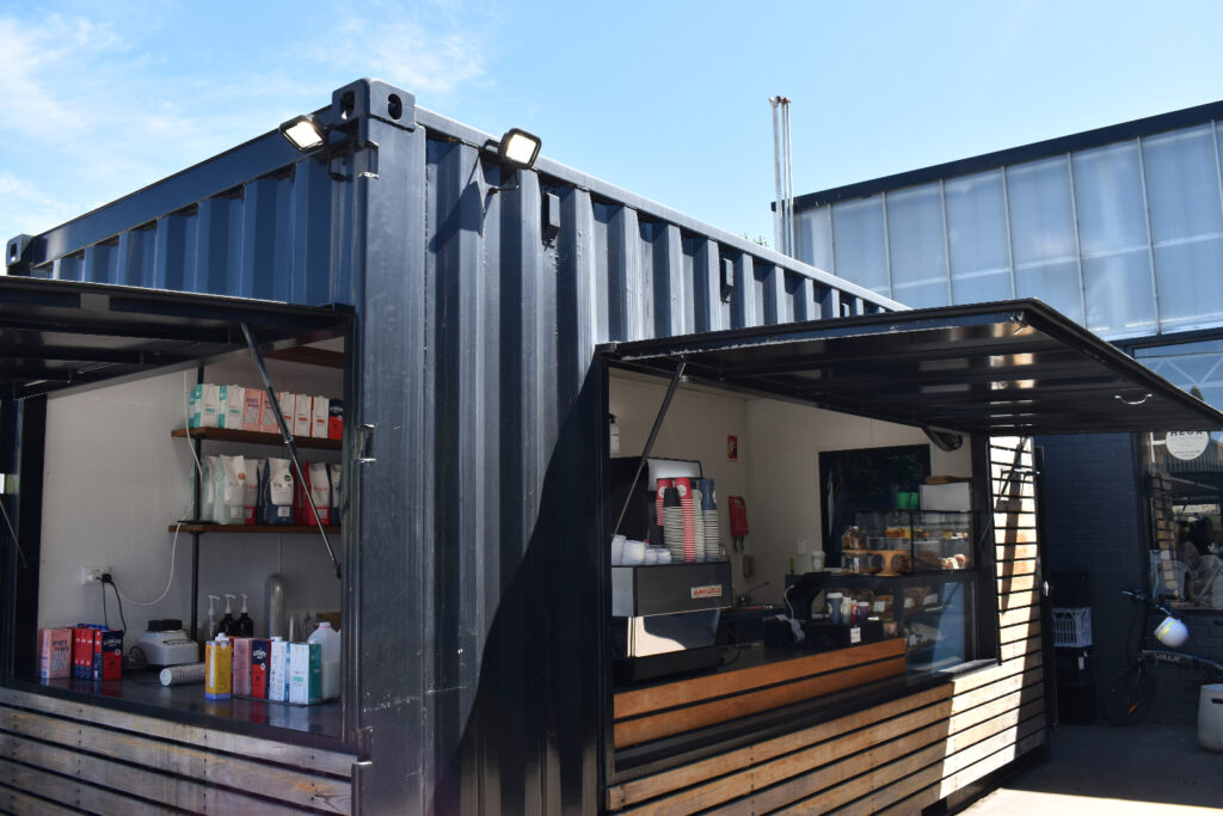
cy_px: 408
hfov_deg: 59.5
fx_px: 1070
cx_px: 612
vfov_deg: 41.7
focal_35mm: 32
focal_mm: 21
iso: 250
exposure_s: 1/250
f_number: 8
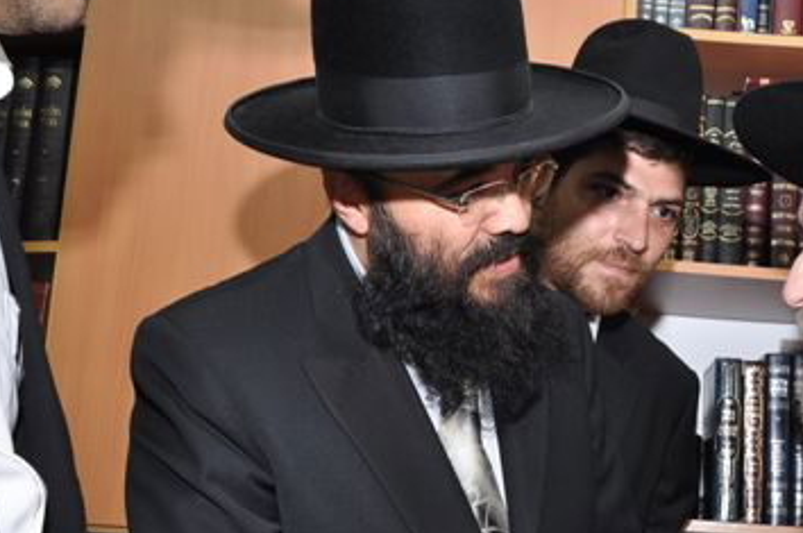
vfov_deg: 23.6
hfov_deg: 34.4
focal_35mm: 57
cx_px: 606
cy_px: 373
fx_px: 1268
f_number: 6.3
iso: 400
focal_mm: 21
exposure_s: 1/60
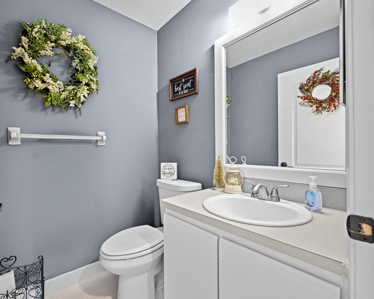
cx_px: 163
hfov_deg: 92.6
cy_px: 148
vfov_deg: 80.4
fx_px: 177
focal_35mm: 16
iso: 500
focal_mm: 14
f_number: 8
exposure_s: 1/8
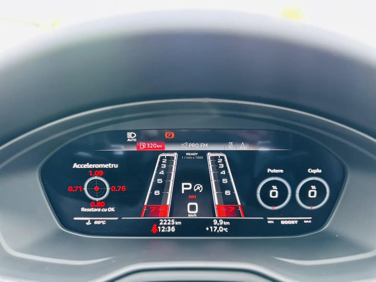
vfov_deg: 56.8
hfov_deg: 71.6
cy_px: 141
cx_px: 188
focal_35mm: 24
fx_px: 261
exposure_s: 1/81
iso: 250
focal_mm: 6.86
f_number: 1.78
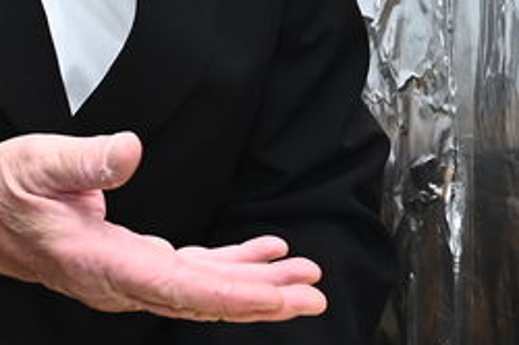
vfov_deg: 6.7
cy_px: -108
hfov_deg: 9.9
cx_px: 725
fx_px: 2908
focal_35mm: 202
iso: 1000
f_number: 7.1
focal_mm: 36
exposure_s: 1/200
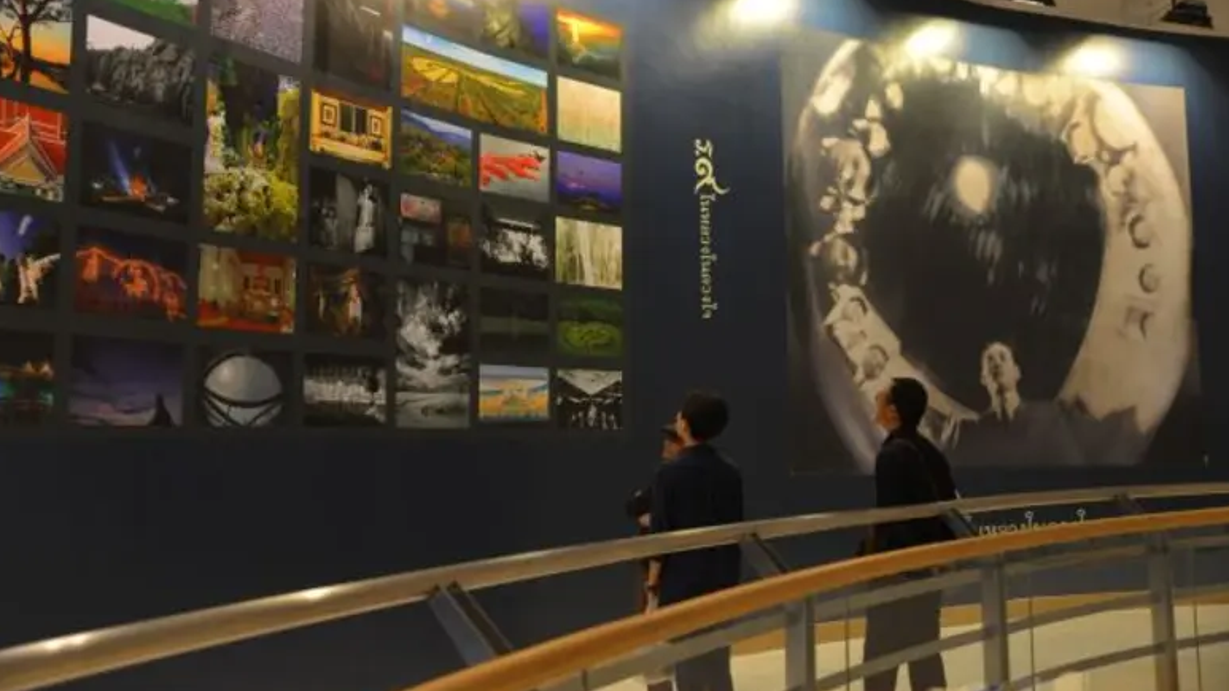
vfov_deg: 32.0
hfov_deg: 54.0
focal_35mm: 37
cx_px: 614
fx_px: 1206
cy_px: 304
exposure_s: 1/100
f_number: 2.8
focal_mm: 35
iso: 400
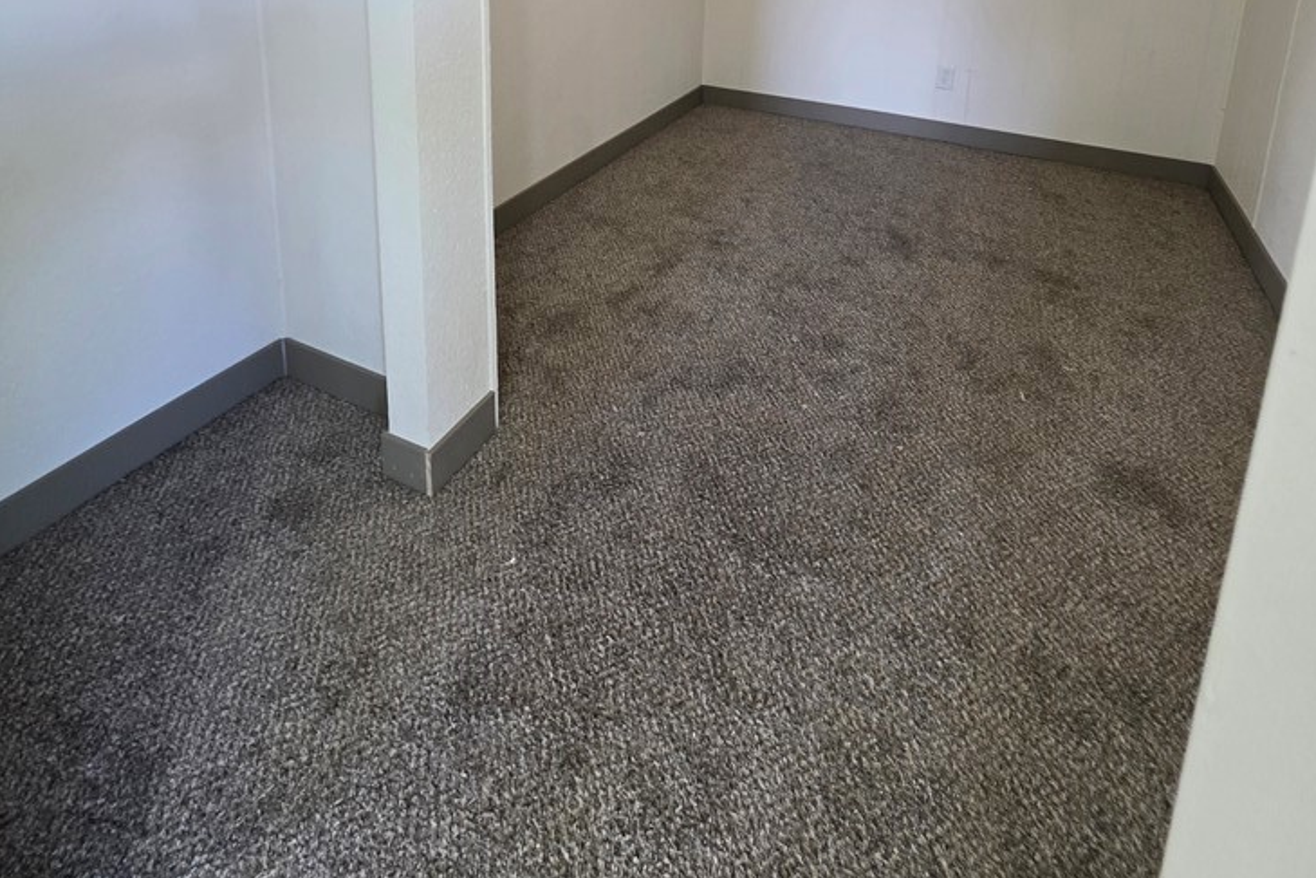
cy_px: 22
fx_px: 695
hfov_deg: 86.9
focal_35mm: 19
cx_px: 661
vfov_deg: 52.7
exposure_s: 1/60
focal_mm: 2.2
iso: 500
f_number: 1.9
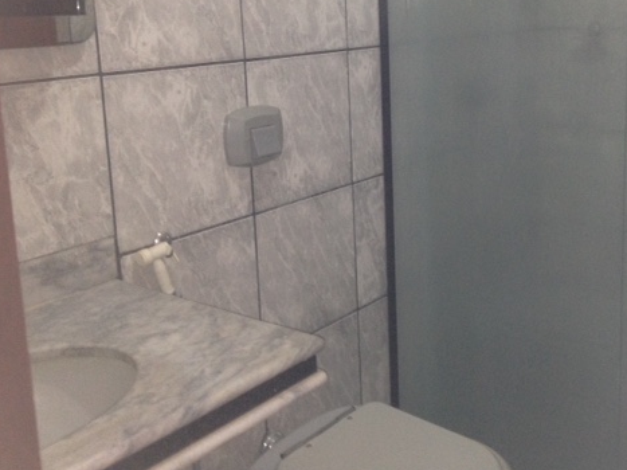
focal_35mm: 48
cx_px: 418
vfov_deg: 30.0
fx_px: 869
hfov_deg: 39.2
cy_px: 154
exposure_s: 1/16
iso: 125
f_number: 2.4
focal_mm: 4.28
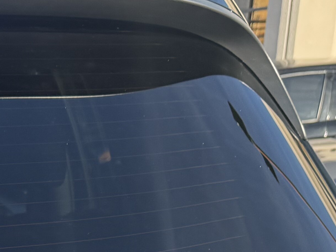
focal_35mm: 113
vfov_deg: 11.7
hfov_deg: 15.8
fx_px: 1097
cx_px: -189
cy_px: 511
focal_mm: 6.76
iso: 100
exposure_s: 1/992
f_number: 1.78
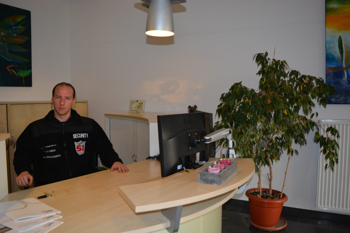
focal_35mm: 32
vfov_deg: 41.7
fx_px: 306
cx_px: 175
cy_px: 116
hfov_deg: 59.5
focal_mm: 21
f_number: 3.8
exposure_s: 1/60
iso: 560
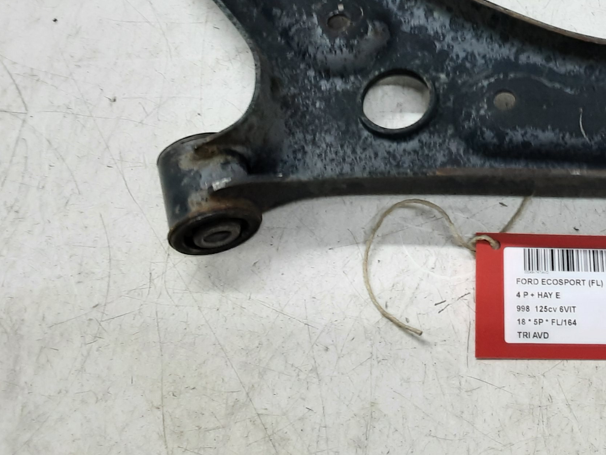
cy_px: 58
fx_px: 928
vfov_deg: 26.7
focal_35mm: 53
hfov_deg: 35.3
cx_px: 460
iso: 80
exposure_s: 1/50
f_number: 1.9
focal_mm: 2.91
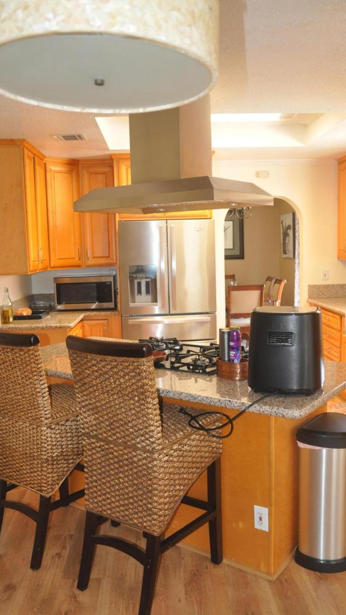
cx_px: 174
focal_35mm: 34
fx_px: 547
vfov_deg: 58.7
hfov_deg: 35.1
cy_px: 312
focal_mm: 21
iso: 1000
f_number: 4.5
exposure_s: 1/60
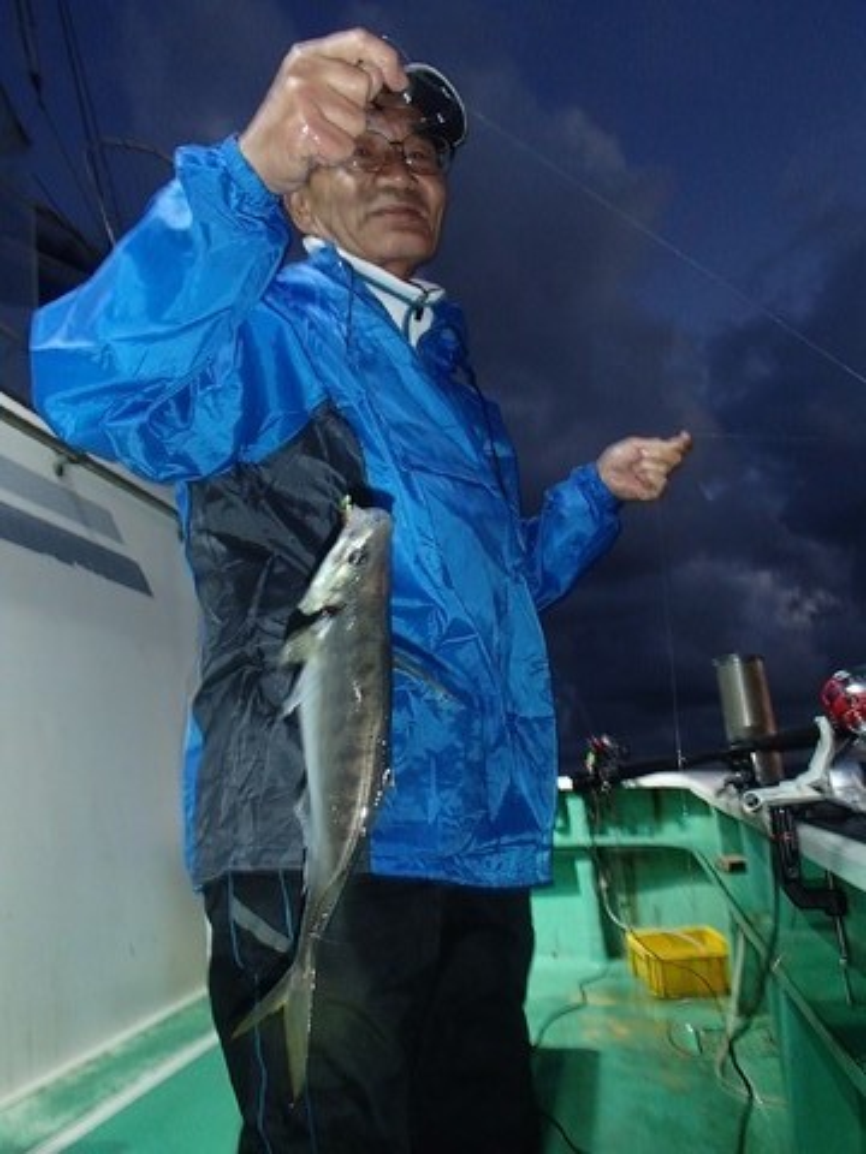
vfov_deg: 63.4
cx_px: 433
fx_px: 934
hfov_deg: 49.7
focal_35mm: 28
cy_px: 577
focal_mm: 5
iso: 400
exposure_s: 1/30
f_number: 3.9
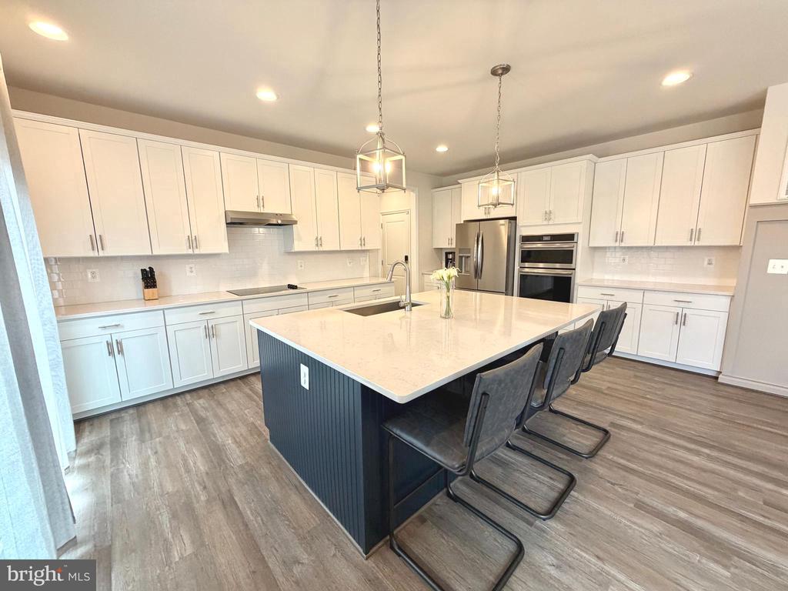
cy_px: 296
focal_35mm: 14
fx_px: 319
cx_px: 394
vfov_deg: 85.7
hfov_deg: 102.1
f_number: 2.2
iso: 320
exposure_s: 1/120
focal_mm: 2.22
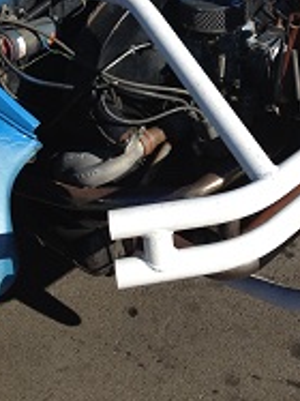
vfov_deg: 25.2
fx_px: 868
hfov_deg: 19.5
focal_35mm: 75
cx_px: 229
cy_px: 43
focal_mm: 4.28
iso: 50
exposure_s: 1/2045
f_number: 2.4
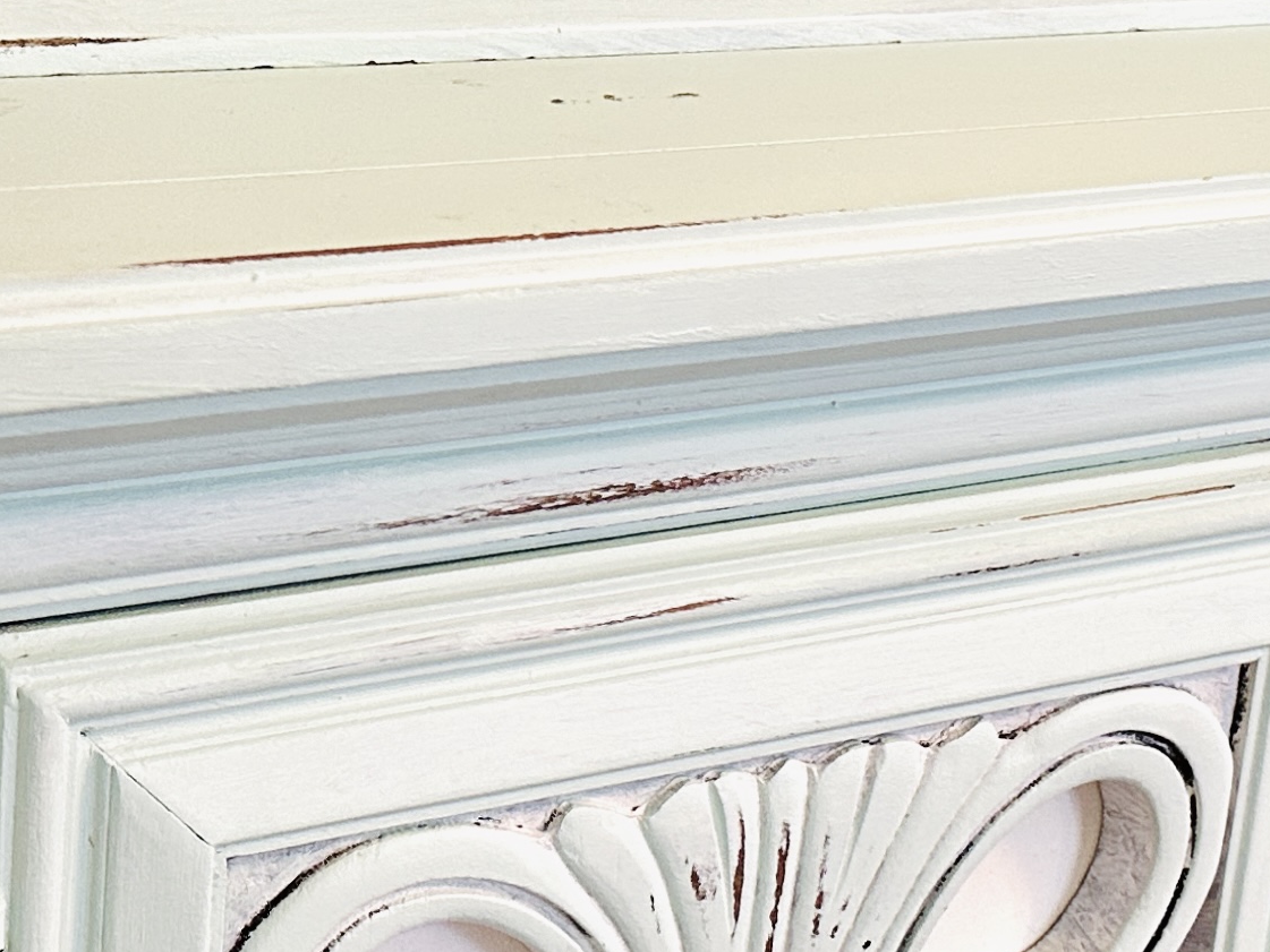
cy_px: 1142
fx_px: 2972
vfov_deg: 17.4
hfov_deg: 24.1
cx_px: 801
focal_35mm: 81
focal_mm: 6.86
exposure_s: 1/60
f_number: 1.78
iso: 320
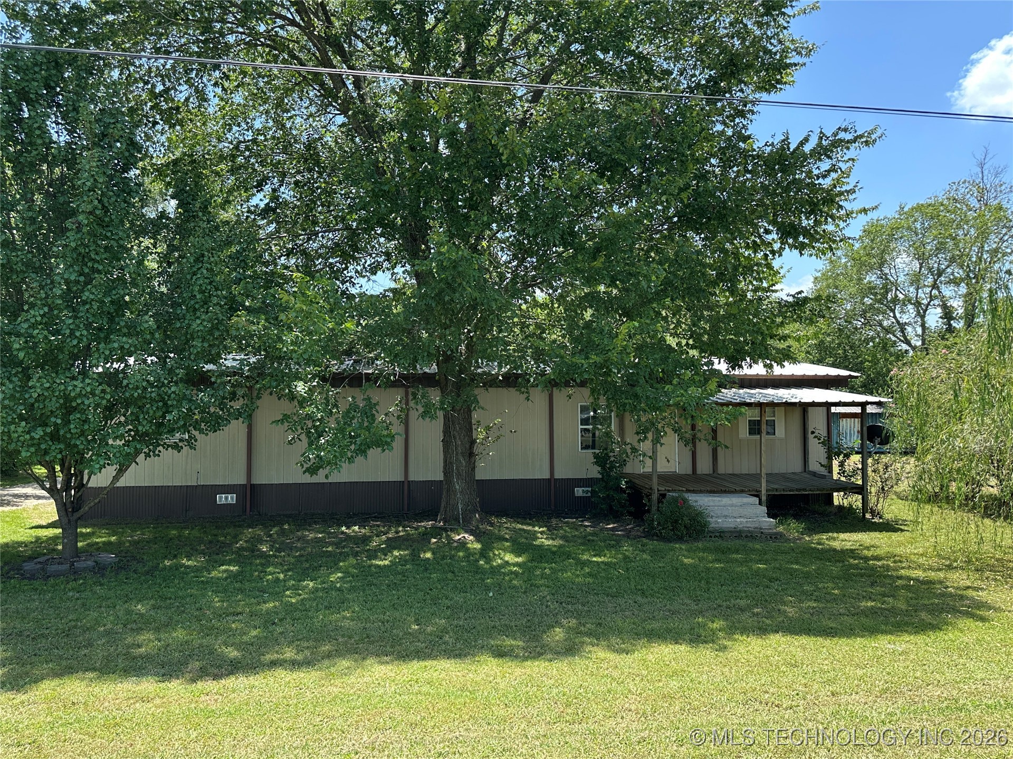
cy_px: 380
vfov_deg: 56.8
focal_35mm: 24
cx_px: 506
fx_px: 702
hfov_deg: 71.6
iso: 80
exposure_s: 1/952
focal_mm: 6.86
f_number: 1.78
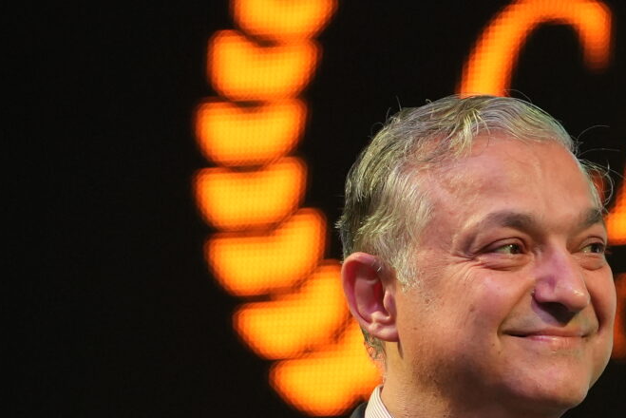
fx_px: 8037
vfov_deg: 3.0
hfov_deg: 4.4
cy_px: 522
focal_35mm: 462
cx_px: 830
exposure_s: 1/160
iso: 2000
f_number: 3.2
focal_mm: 119
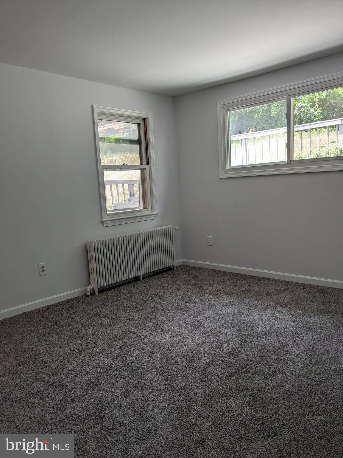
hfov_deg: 51.4
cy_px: 229
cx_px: 172
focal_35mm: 27
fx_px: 357
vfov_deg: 65.3
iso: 45
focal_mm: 4.38
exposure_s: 1/130
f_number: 1.73
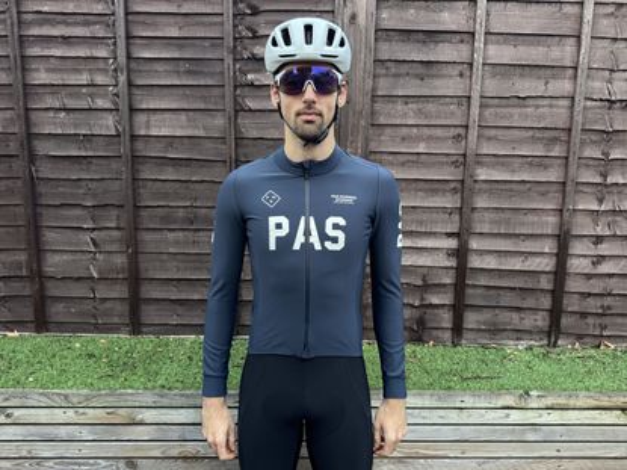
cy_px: 235
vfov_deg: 56.8
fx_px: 435
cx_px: 314
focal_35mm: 24
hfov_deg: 71.6
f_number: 1.78
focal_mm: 6.76
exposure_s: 1/60
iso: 320
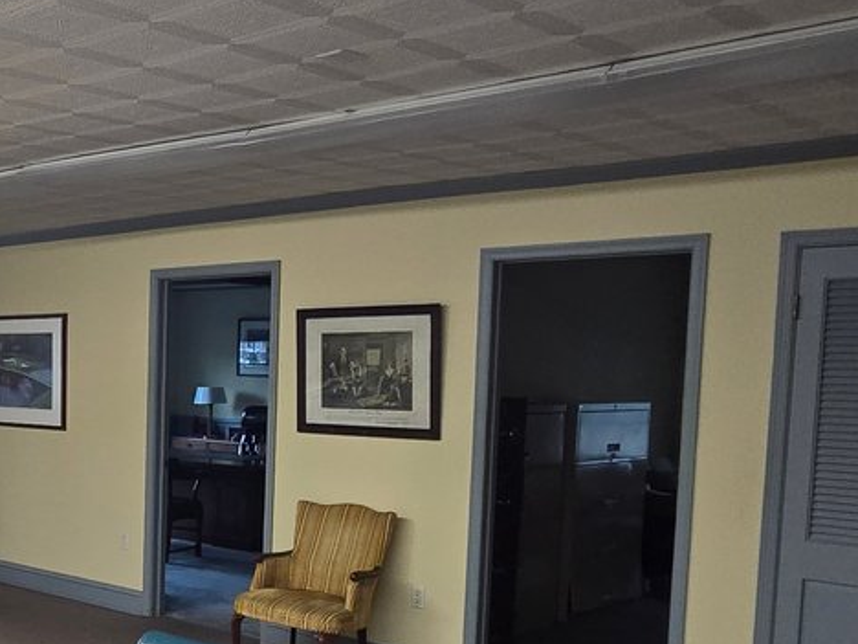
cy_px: 460
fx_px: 1041
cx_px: -25
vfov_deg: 33.8
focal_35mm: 42
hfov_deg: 38.9
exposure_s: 1/60
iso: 200
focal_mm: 2.2
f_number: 2.2
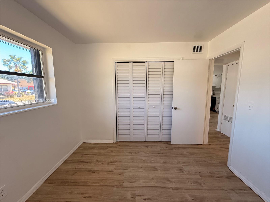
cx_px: 135
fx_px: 109
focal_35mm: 14
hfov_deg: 102.1
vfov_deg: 85.7
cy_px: 101
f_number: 2.2
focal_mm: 2.22
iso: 125
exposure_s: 1/120
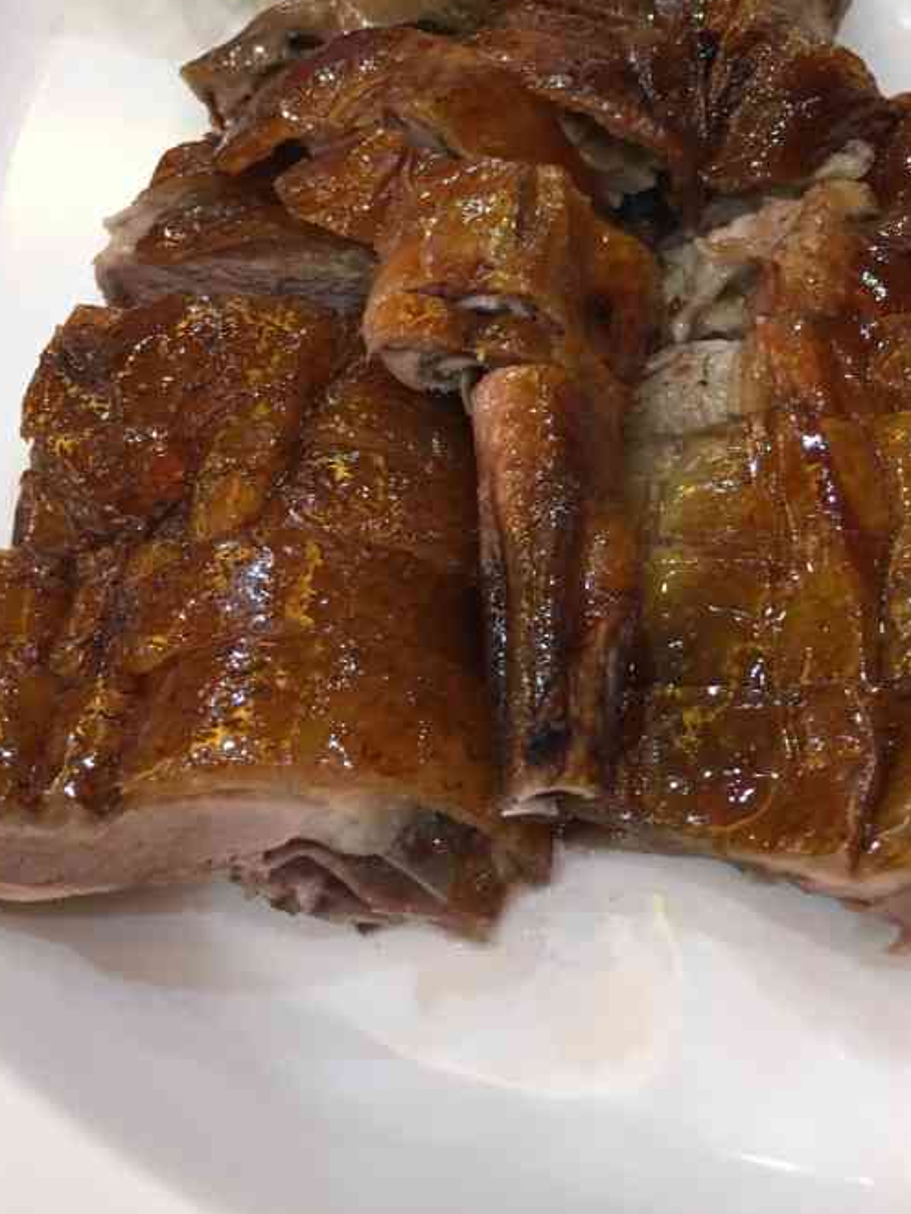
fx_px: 1439
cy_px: 475
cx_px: 532
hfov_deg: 35.1
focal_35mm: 41
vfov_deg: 45.5
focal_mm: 4.15
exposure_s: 1/17
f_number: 2.2
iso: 100
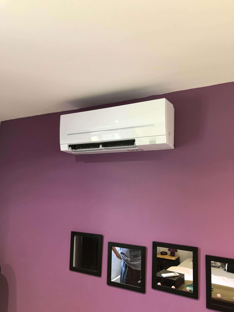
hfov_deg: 49.7
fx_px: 252
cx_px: 117
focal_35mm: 28
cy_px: 156
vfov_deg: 63.4
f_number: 1.8
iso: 64
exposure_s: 1/17
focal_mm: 3.99
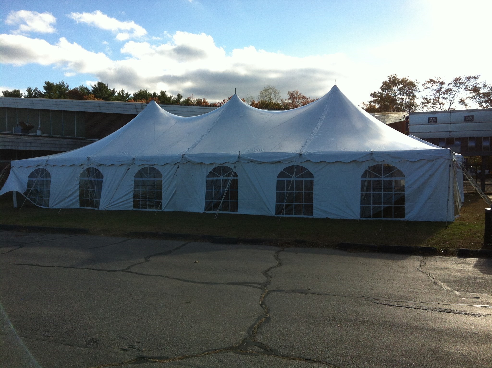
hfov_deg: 52.7
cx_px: 246
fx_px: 497
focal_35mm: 35
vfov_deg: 40.6
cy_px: 184
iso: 80
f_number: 2.8
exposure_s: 1/1207
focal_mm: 3.85
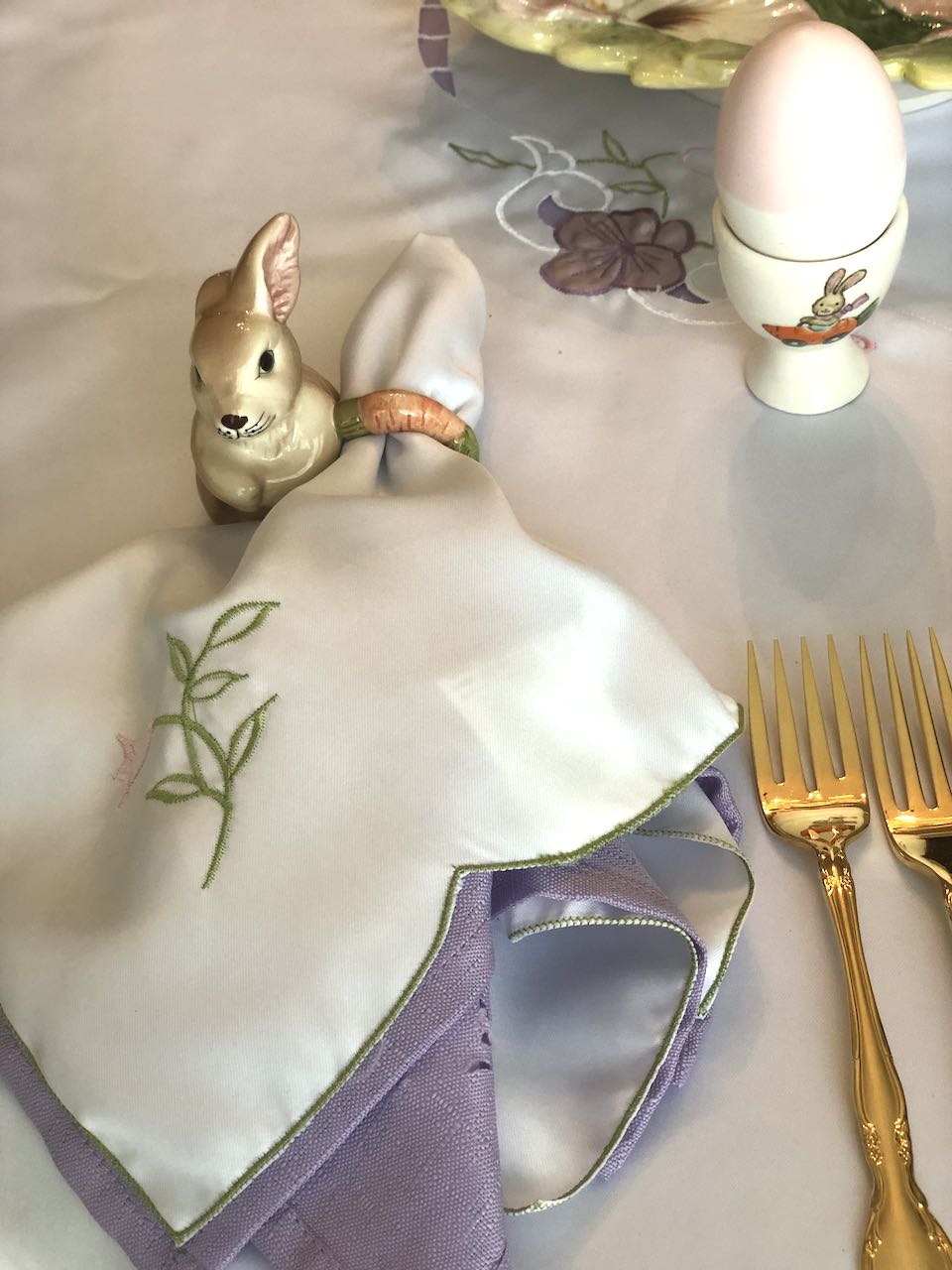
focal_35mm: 52
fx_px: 1907
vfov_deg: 36.8
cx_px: 476
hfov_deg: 28.0
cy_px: 635
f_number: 2.4
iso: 80
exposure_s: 1/60
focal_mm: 6
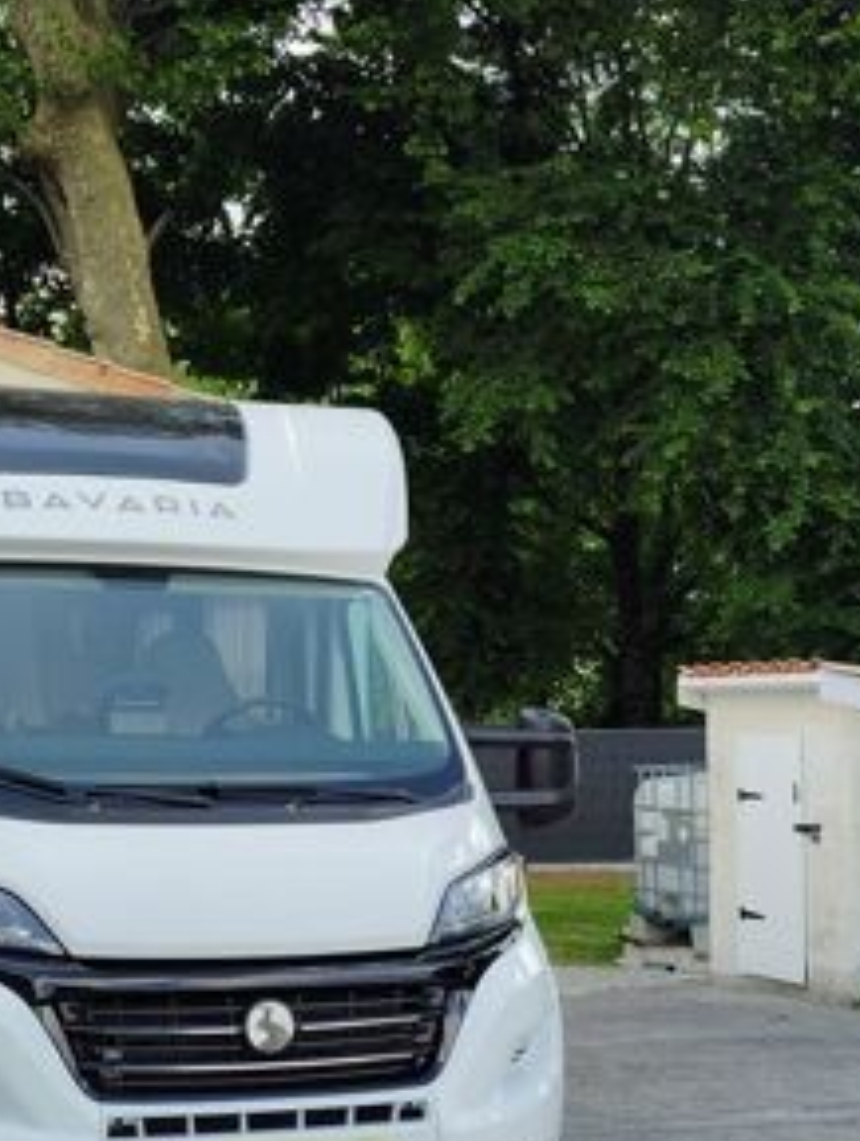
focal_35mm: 62
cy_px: 719
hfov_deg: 23.6
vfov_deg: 31.0
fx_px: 2048
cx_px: 285
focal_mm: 4.22
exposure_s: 1/271
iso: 50
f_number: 1.8
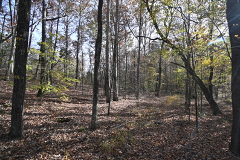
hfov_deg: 93.1
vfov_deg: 70.4
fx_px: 113
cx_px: 129
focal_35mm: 17
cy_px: 85
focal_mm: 10
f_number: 5.6
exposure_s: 1/250
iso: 180
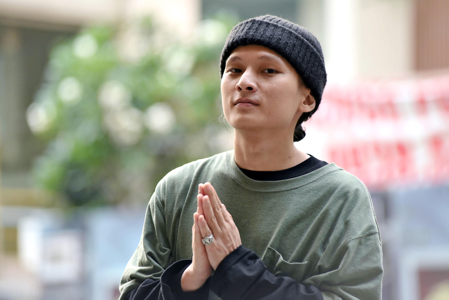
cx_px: 224
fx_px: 2495
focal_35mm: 200
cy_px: 150
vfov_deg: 6.9
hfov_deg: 10.3
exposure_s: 1/100
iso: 1250
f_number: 5
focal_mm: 200
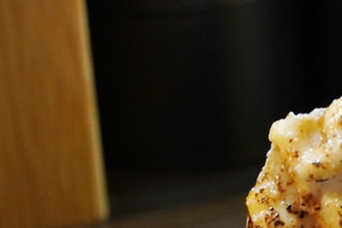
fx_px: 1852
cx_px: 284
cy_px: 179
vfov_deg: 7.0
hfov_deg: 10.5
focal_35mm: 195
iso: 1600
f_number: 5
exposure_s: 1/20
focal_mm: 50
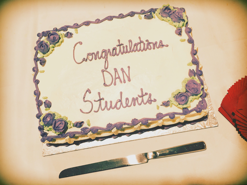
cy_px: 92
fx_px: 207
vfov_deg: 48.2
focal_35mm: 29
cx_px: 124
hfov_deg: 61.7
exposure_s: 1/30
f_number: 2.2
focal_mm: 4.15
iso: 64
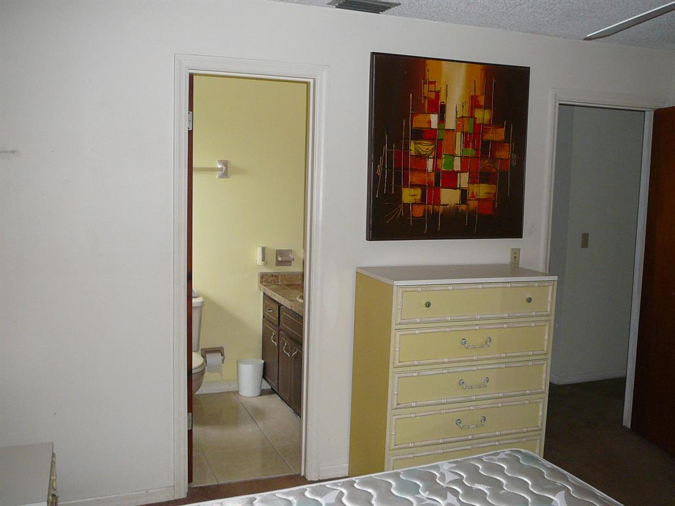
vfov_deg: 40.7
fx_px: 682
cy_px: 253
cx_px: 338
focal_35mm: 35
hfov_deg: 52.6
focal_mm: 5.2
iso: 200
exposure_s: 1/30
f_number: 2.8
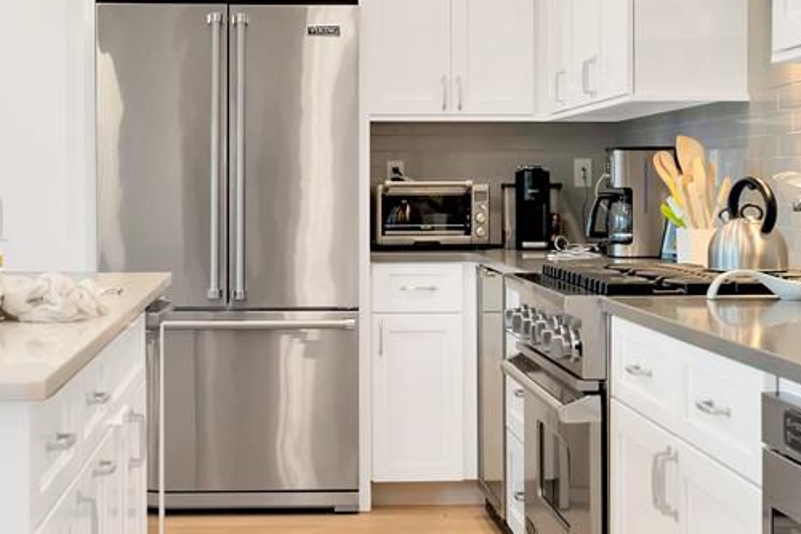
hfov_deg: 26.6
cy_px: 204
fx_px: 1690
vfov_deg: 17.9
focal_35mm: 76
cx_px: 323
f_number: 11
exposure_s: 1/6
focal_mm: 35
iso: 200
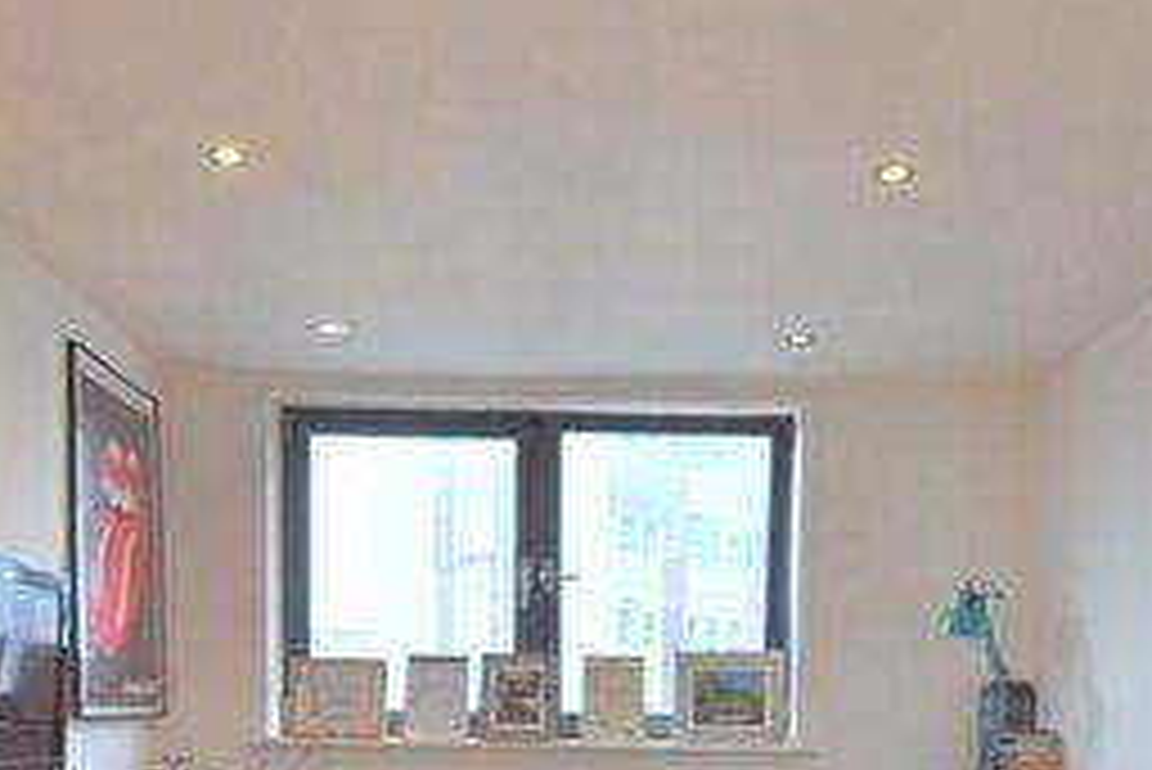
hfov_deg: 37.2
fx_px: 1709
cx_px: 621
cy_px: 754
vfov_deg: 24.3
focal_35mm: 53
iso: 400
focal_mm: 13
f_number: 5
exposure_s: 1/100
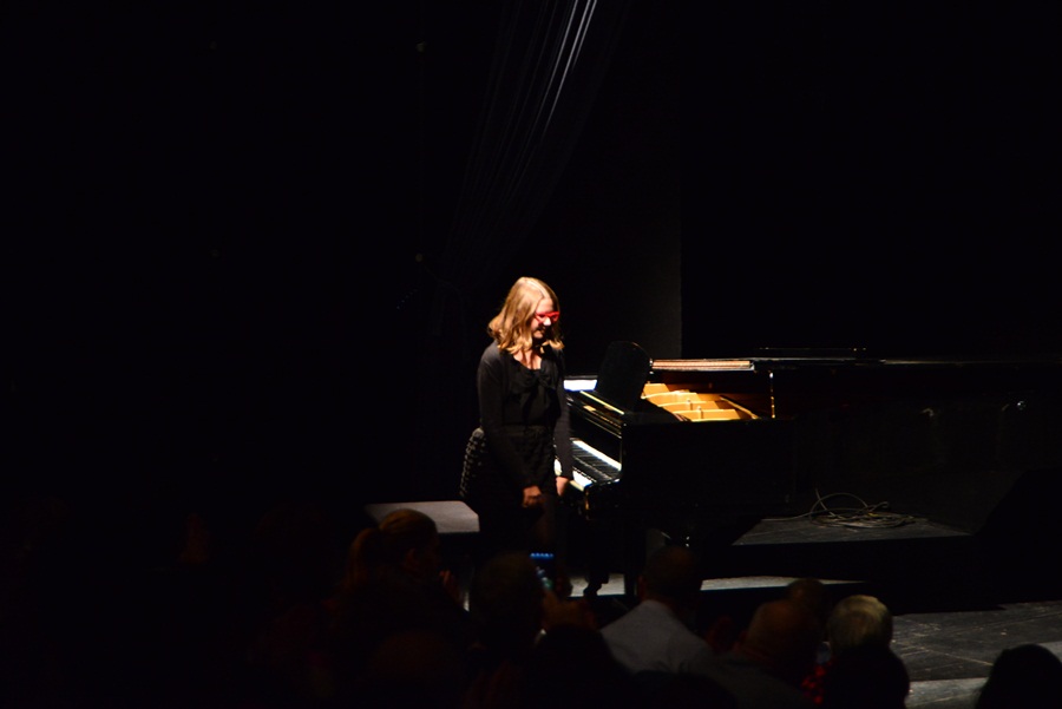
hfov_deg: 17.1
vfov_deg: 11.4
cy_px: 354
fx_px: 3542
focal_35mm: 120
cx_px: 531
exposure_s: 1/30
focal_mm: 120
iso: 4000
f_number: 5.6
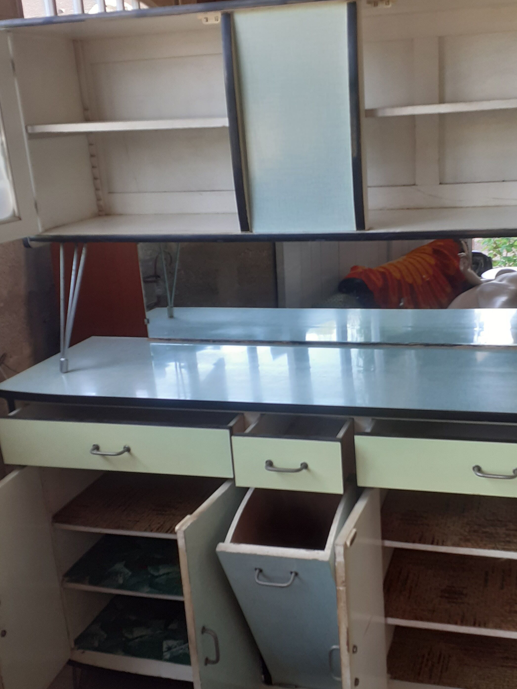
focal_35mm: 40
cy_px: 382
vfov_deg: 46.7
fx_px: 796
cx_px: 335
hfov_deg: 35.7
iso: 50
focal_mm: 3.6
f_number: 1.9
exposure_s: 1/50
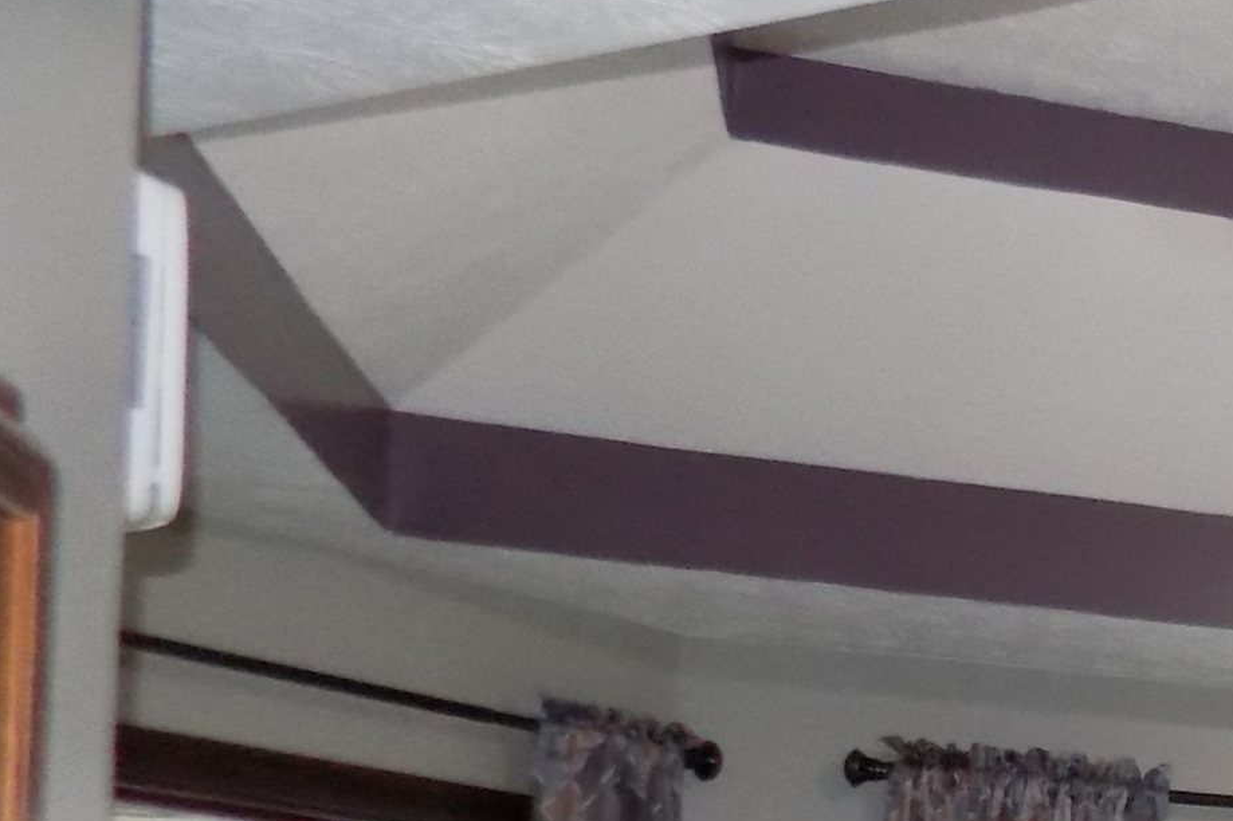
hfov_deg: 20.2
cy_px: 1248
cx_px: 2058
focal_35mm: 80
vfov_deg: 15.6
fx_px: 2739
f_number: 3.1
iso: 220
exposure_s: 1/30
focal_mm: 4
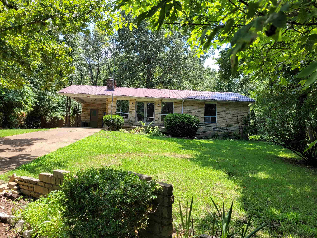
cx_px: 158
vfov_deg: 53.1
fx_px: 238
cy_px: 119
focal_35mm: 26
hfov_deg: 67.3
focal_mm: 5.4
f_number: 1.8
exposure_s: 1/699
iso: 40
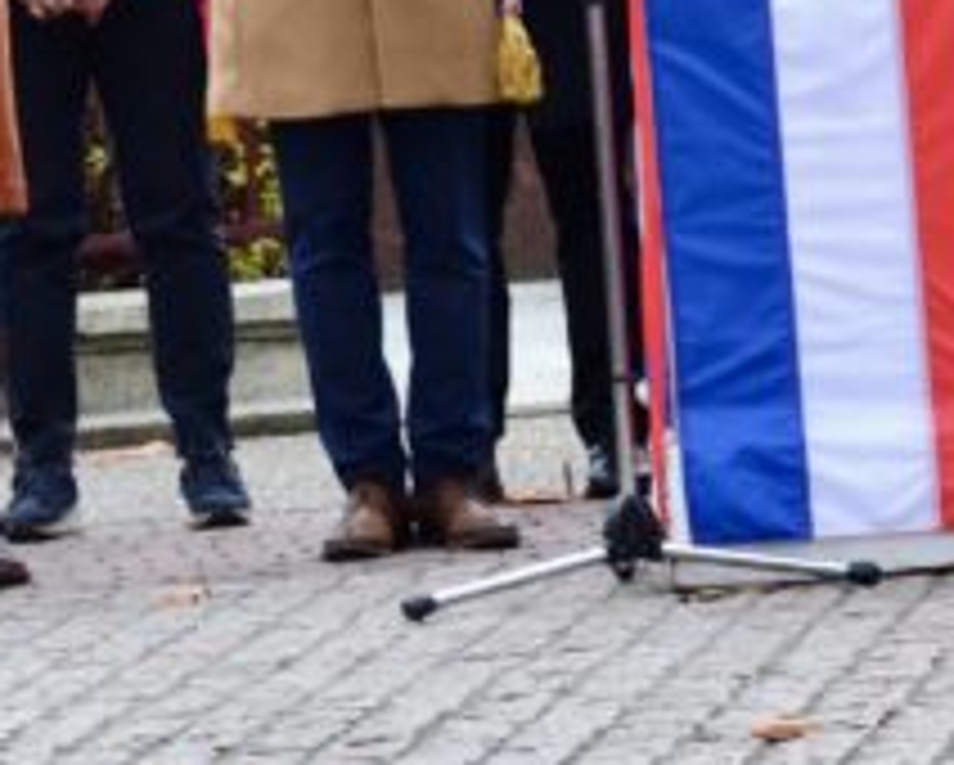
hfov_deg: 5.2
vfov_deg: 4.2
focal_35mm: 371
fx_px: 10485
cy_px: -158
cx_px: 598
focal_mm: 80
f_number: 5.3
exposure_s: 1/30
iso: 800
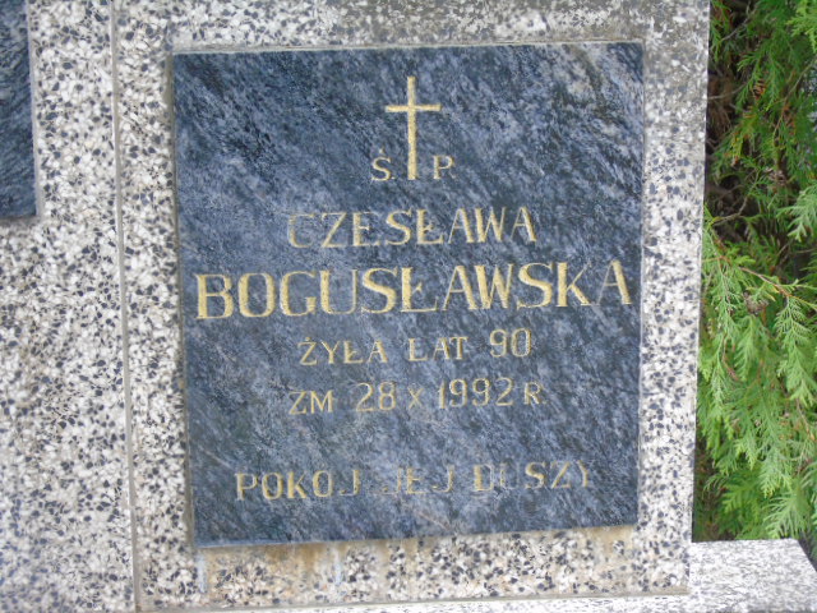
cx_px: 408
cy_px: 306
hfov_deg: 18.2
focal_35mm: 108
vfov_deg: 13.7
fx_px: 2549
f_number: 4.4
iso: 400
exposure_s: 1/80
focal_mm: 19
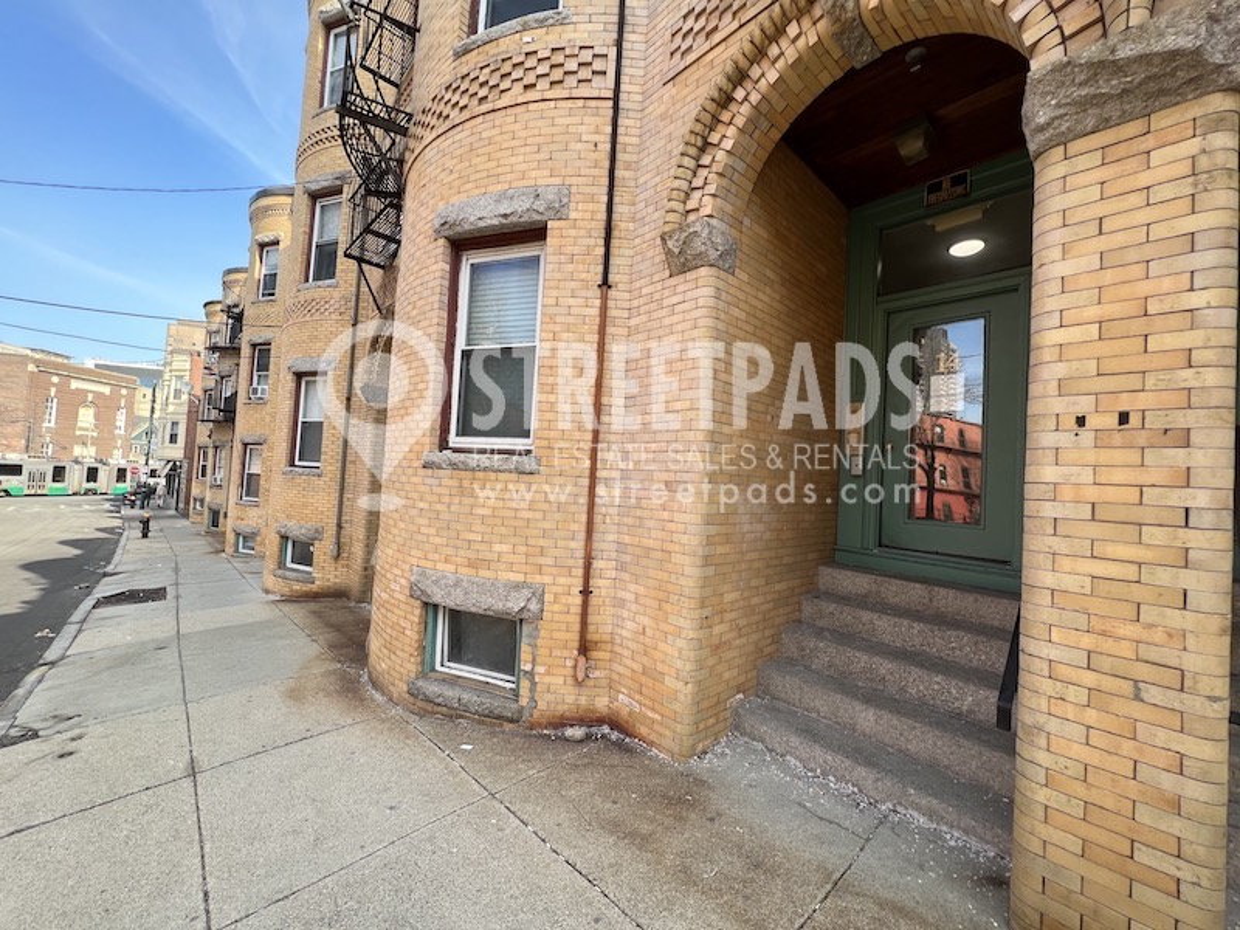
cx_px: 620
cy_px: 465
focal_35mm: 13
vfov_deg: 89.9
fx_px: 466
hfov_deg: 106.2
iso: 32
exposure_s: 1/300
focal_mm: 1.57
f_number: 1.8
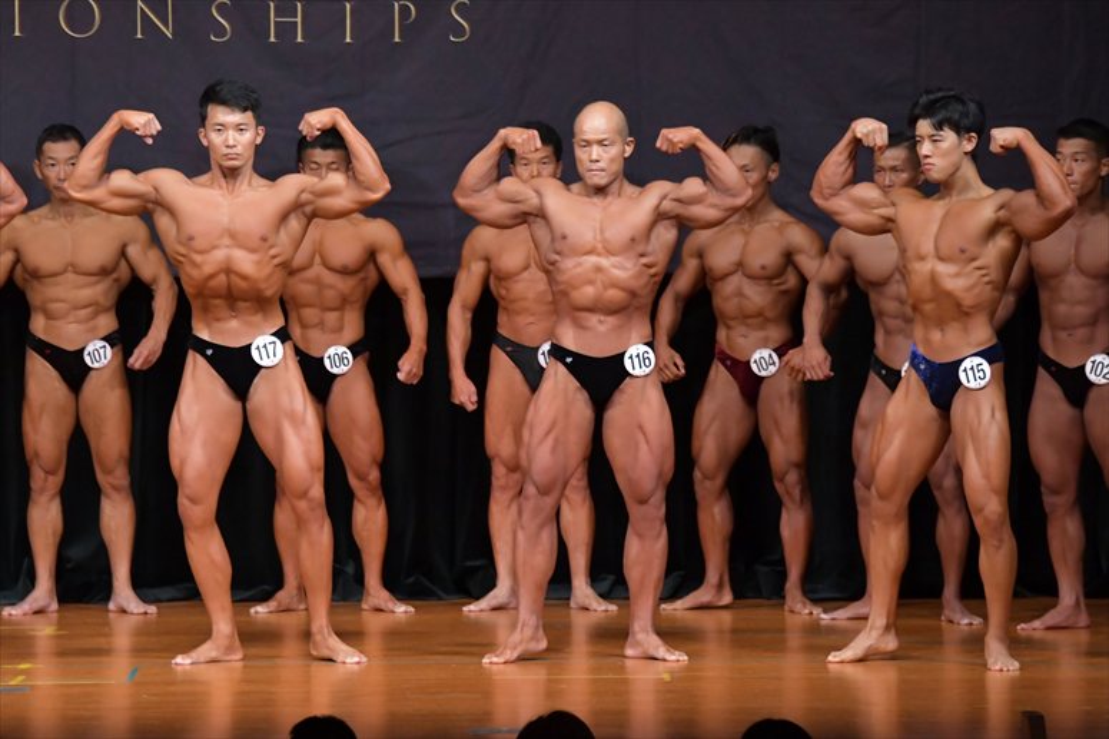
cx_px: 554
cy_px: 370
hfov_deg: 8.1
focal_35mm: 255
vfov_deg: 5.4
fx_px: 7852
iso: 5000
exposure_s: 1/400
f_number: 5.6
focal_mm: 170
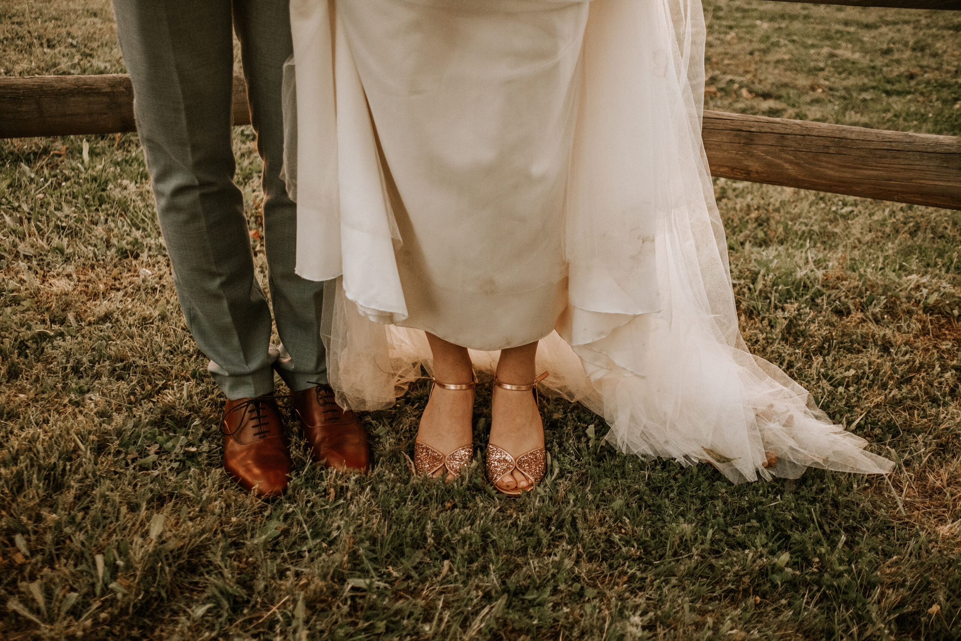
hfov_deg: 54.4
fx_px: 934
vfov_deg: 37.9
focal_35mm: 35
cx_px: 480
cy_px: 320
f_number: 2
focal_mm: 23
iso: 2000
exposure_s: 1/2000
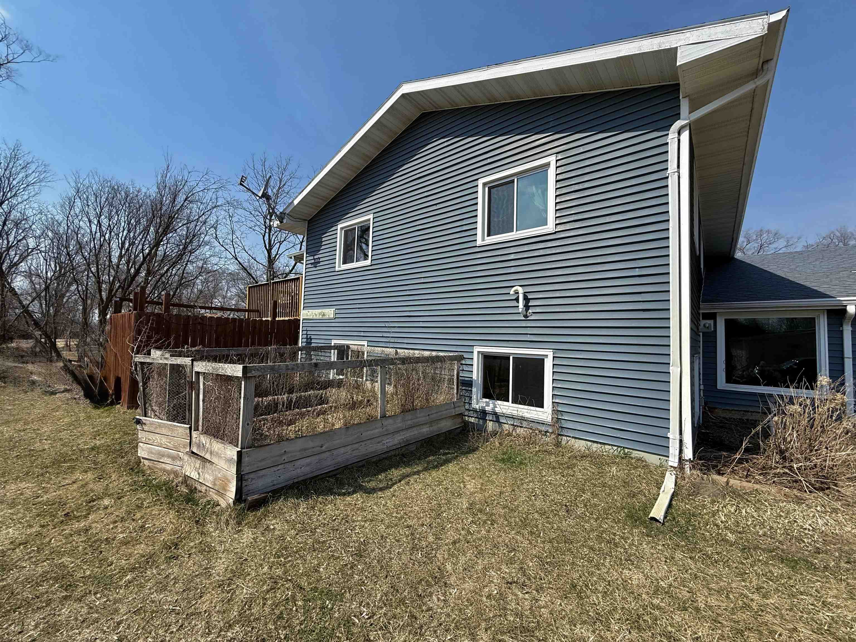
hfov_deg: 102.1
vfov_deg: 85.7
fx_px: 346
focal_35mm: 14
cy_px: 321
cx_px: 428
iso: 50
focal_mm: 2.22
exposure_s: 1/2237
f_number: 2.2
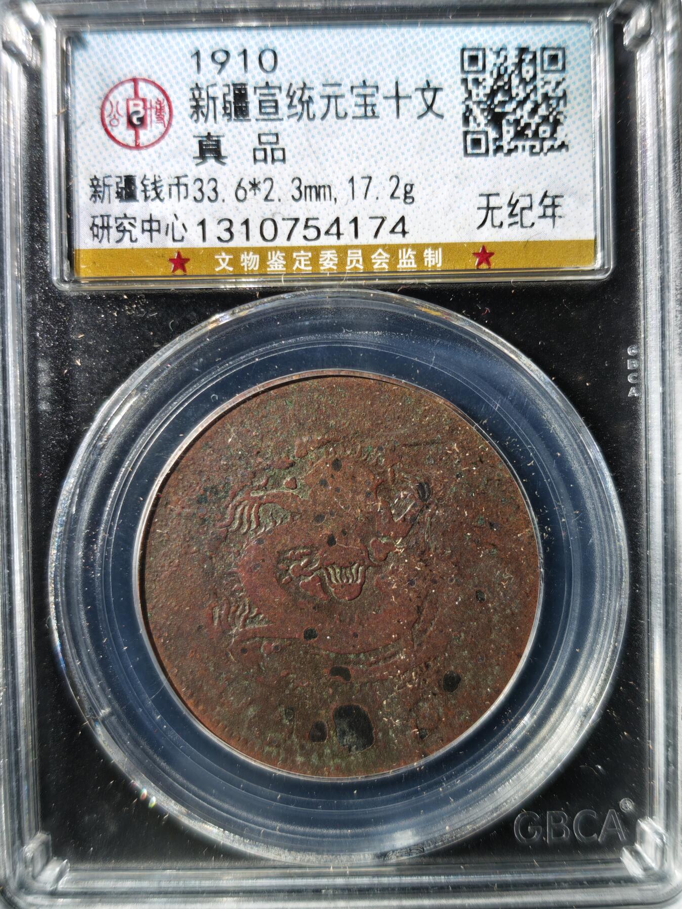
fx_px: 1077
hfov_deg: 35.1
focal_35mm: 41
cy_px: 454
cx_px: 341
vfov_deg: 45.8
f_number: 1.63
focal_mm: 5.85
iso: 250
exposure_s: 1/96.7
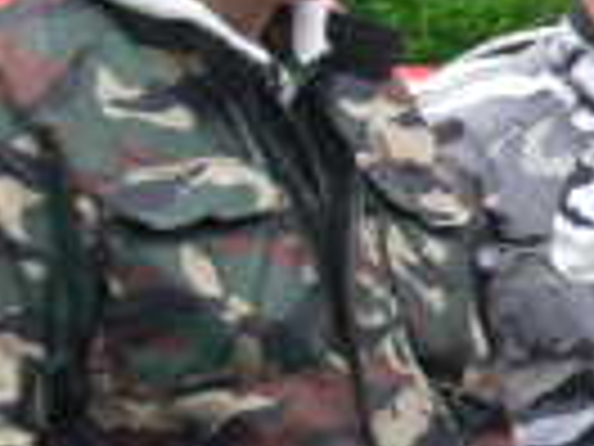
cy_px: 194
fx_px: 5251
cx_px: 1148
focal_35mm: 306
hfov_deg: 6.3
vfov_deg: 4.9
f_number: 4.2
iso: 100
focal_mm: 11.2
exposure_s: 1/100
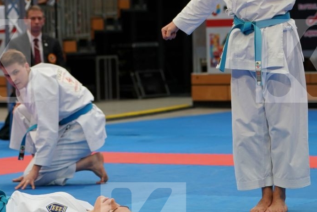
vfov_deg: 7.5
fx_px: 1603
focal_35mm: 182
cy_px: 61
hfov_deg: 11.3
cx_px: 143
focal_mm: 70
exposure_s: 1/500
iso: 500
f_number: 2.8
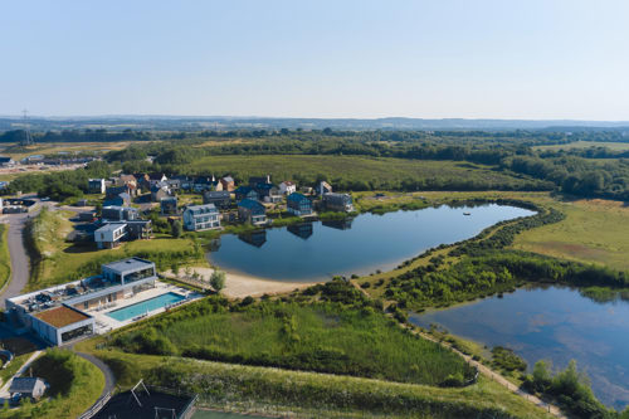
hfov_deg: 65.5
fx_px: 489
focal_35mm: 28
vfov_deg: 46.4
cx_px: 314
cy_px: 210
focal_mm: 10.26
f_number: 5.6
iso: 100
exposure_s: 1/500
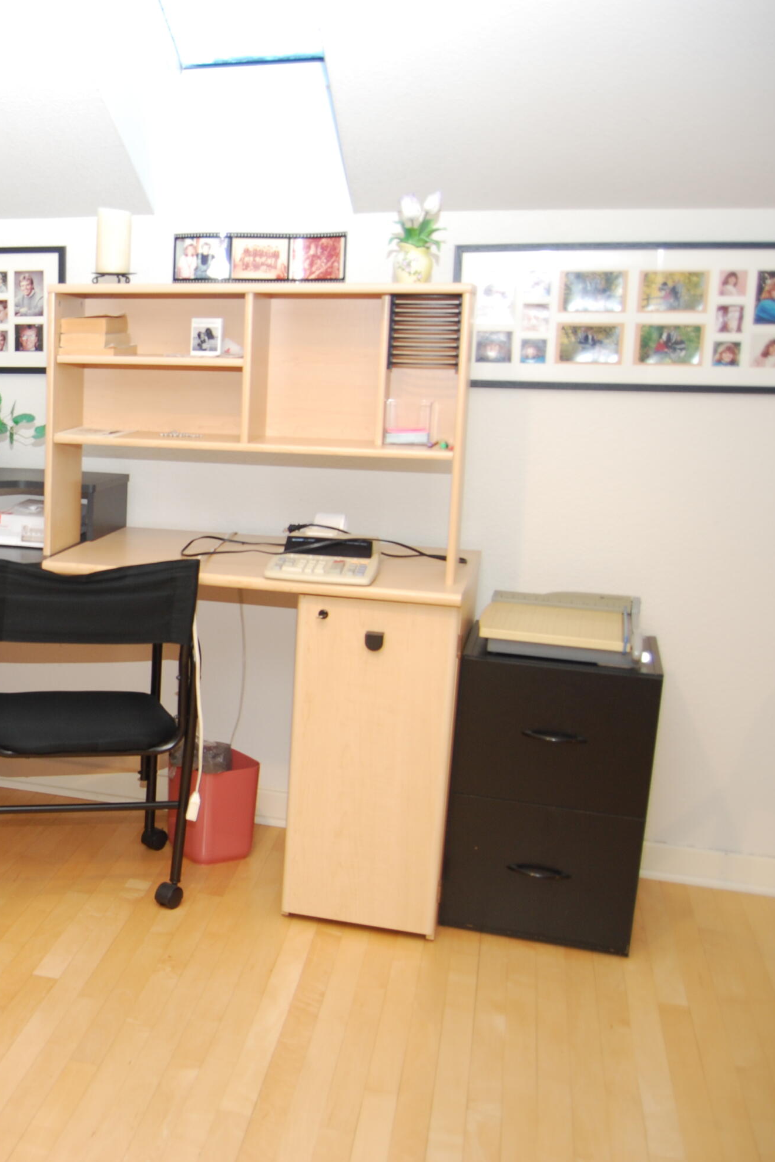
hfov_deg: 29.3
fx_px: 1324
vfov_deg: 47.4
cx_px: -85
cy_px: 589
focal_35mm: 41
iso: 200
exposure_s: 1/60
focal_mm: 18
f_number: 4
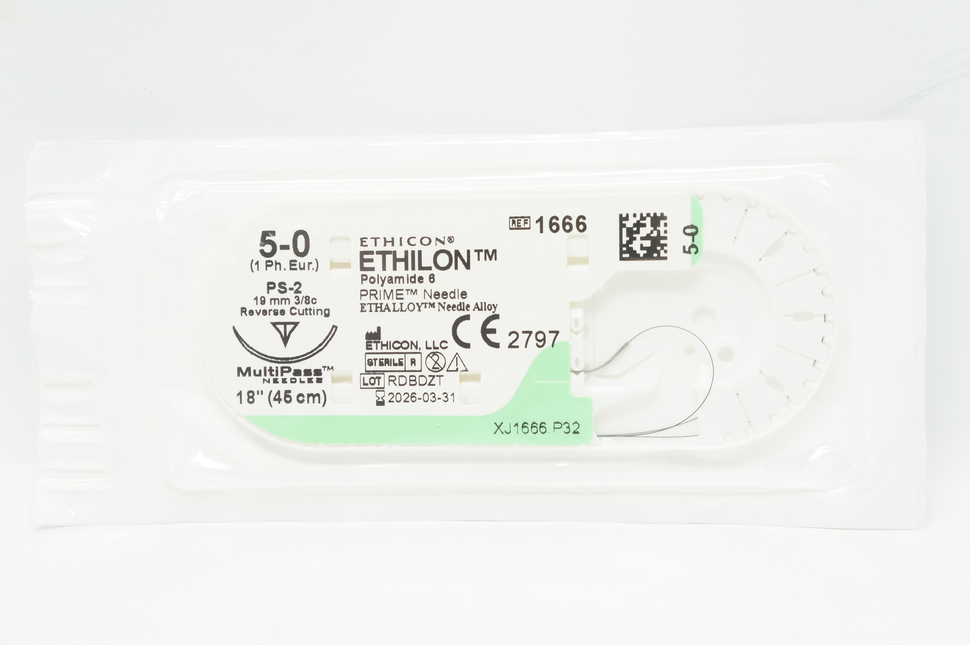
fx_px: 1575
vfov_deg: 23.1
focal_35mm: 58
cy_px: 322
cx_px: 485
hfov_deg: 34.2
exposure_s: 1/100
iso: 800
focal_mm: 39
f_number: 5.6
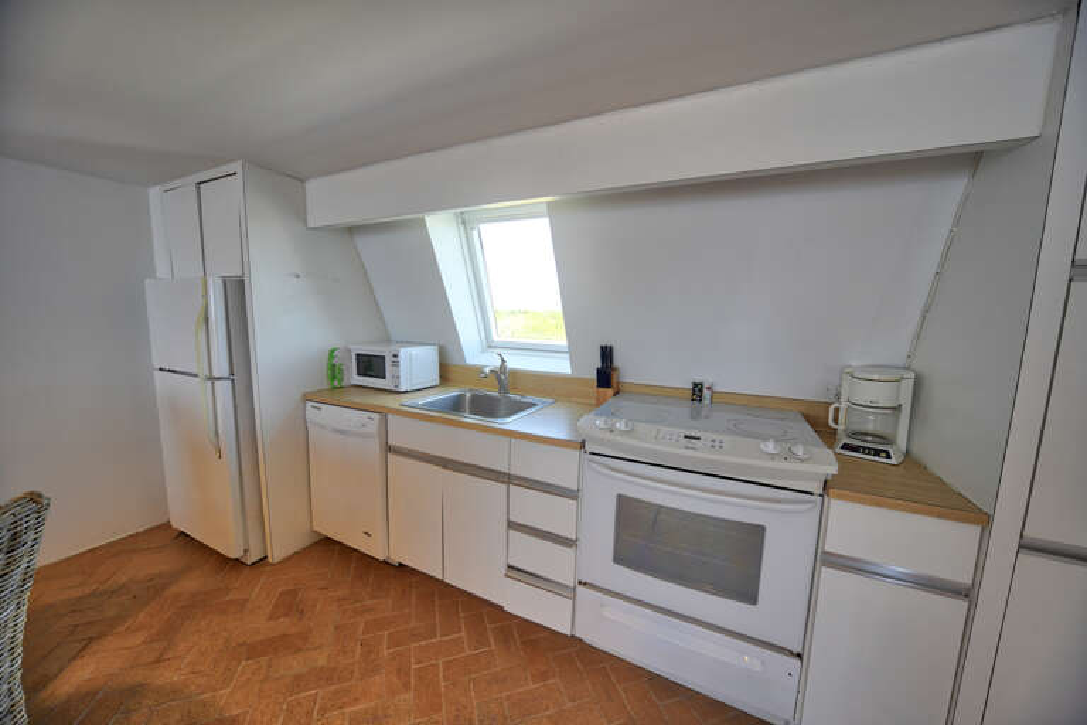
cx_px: 544
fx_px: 362
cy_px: 362
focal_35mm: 12
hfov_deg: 112.6
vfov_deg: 90.0
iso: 1250
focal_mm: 12
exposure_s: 1/100
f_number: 7.1
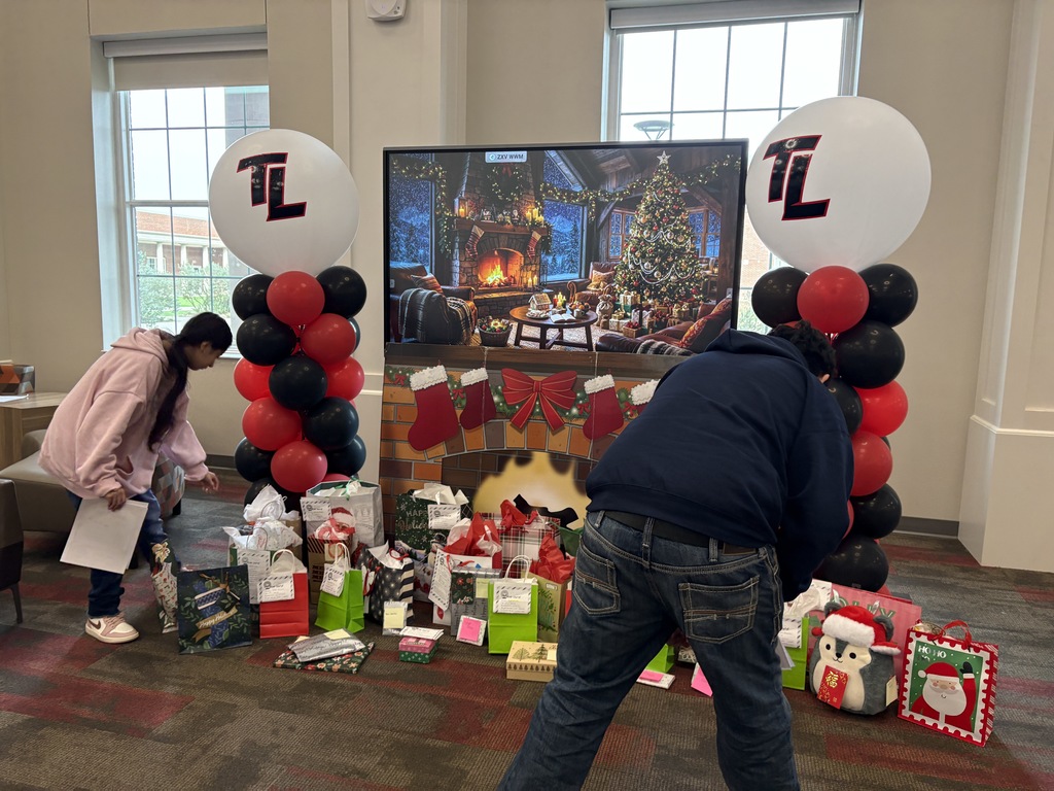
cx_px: 527
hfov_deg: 67.3
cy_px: 396
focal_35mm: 26
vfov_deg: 53.1
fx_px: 792
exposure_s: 1/60
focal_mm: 5.96
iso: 125
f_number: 1.6
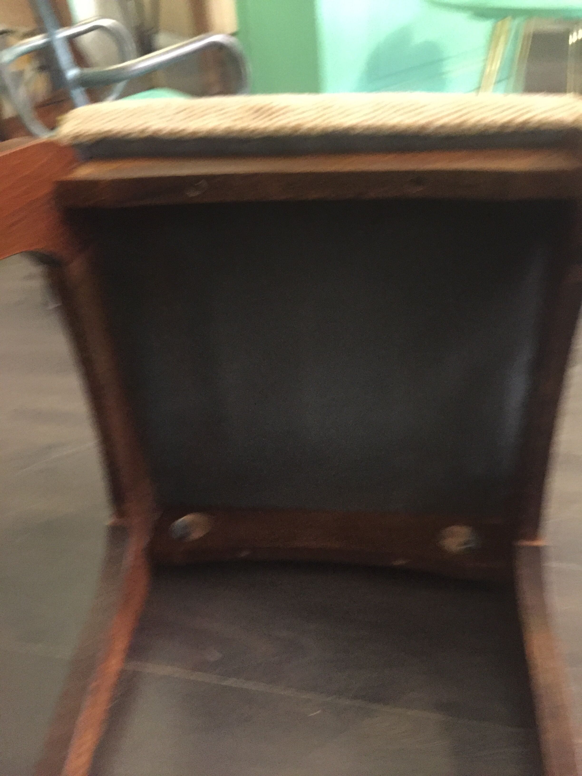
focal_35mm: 29
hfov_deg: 48.2
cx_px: 291
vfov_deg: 61.7
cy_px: 388
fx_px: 650
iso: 400
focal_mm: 4.15
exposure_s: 1/17
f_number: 2.2
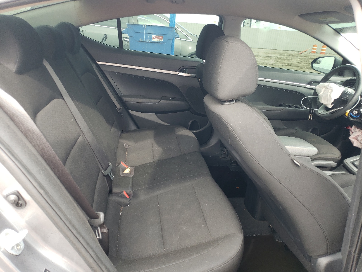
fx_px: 272
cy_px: 136
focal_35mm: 26
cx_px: 181
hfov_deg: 67.3
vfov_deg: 53.1
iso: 50
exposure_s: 1/60.2
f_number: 1.5
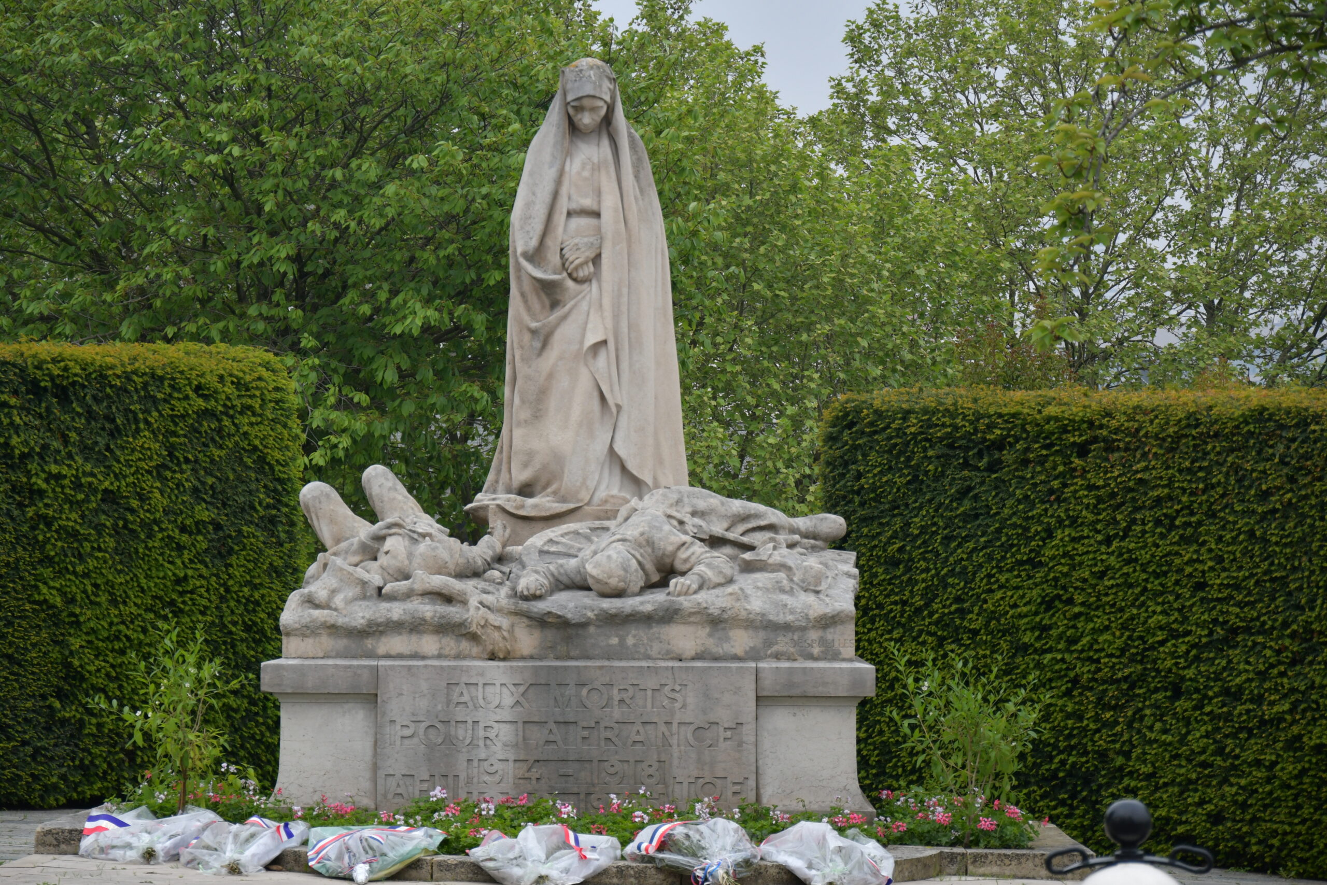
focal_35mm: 127
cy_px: 442
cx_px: 664
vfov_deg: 10.8
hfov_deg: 16.1
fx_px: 4681
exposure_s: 1/500
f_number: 5.6
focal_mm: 85
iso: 250
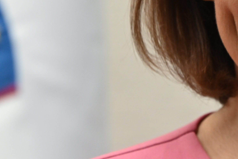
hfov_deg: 2.6
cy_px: -28
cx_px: 306
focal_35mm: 795
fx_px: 5254
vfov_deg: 1.7
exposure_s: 1/200
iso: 1250
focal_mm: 195
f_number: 4
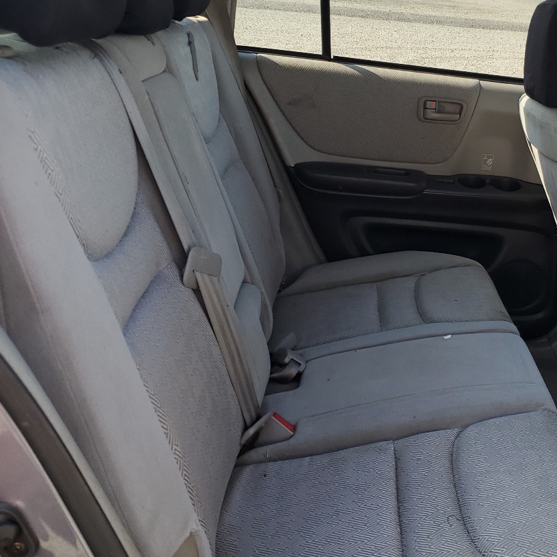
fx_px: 801
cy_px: 265
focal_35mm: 44
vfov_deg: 38.3
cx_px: 473
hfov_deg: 36.5
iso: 50
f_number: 1.5
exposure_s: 1/286
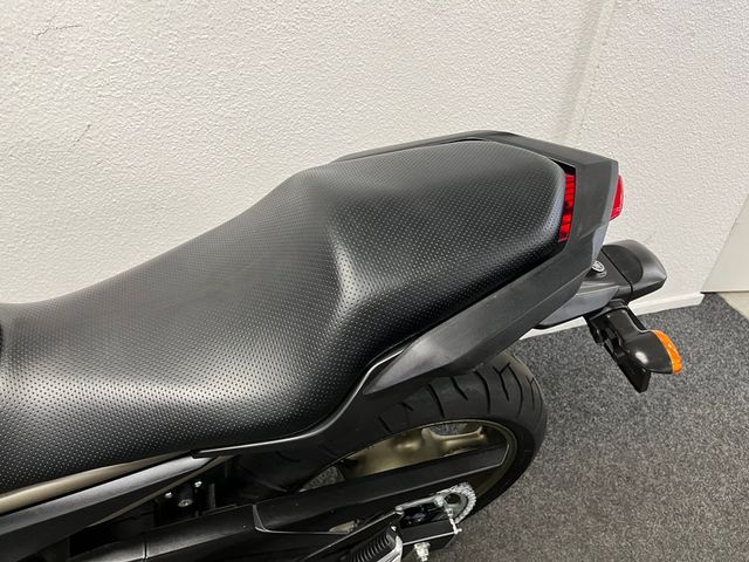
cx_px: 374
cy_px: 281
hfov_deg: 67.3
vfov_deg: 53.1
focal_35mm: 26
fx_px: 563
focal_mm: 5.1
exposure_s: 1/50
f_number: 1.6
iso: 125
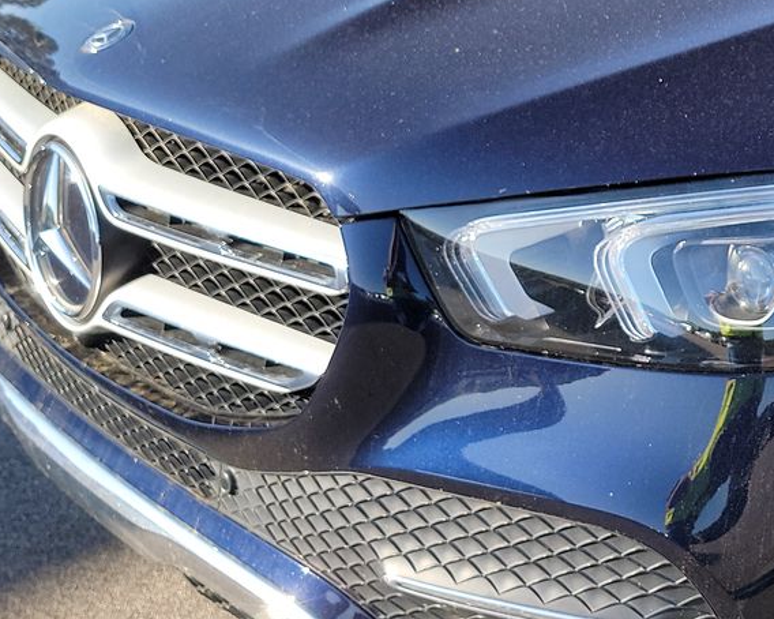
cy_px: 173
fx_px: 1511
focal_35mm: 66
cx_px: 894
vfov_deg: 23.0
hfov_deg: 26.1
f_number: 1.8
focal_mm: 6.7
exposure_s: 1/274
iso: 50
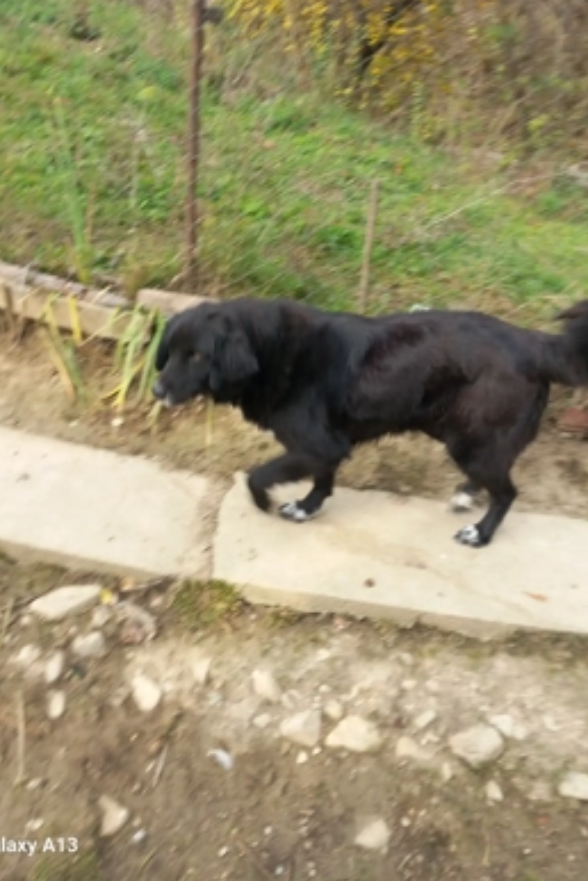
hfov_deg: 44.9
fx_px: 710
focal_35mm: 29
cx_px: 276
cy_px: 444
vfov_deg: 63.7
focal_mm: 4
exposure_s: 1/100
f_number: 1.8
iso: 32
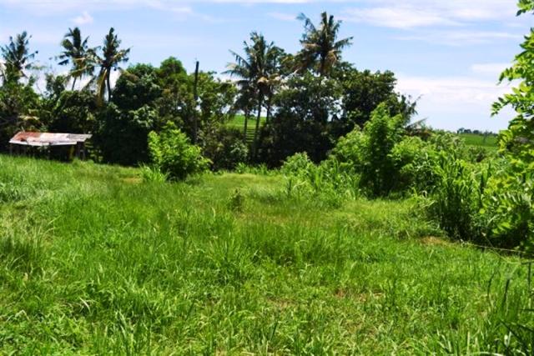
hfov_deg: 49.5
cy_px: 178
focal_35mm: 39
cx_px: 267
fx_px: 579
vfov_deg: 34.2
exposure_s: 1/200
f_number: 7.1
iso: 100
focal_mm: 26
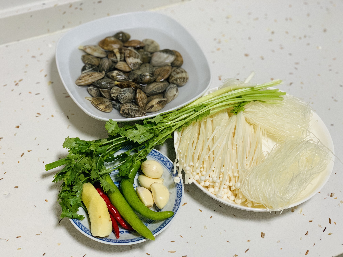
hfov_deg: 36.8
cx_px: 172
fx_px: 515
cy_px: 128
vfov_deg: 28.0
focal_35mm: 52
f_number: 2.4
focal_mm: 6
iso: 200
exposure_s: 1/60
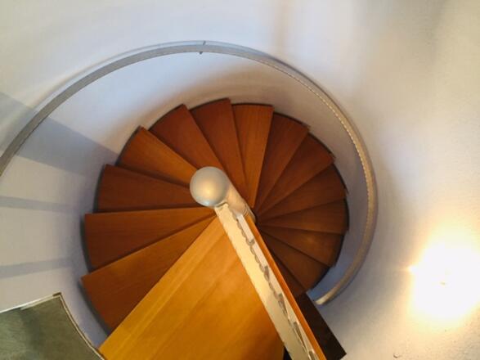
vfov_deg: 48.2
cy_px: 180
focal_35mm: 29
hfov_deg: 61.7
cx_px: 240
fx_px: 402
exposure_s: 1/33
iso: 200
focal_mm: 4.15
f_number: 2.2
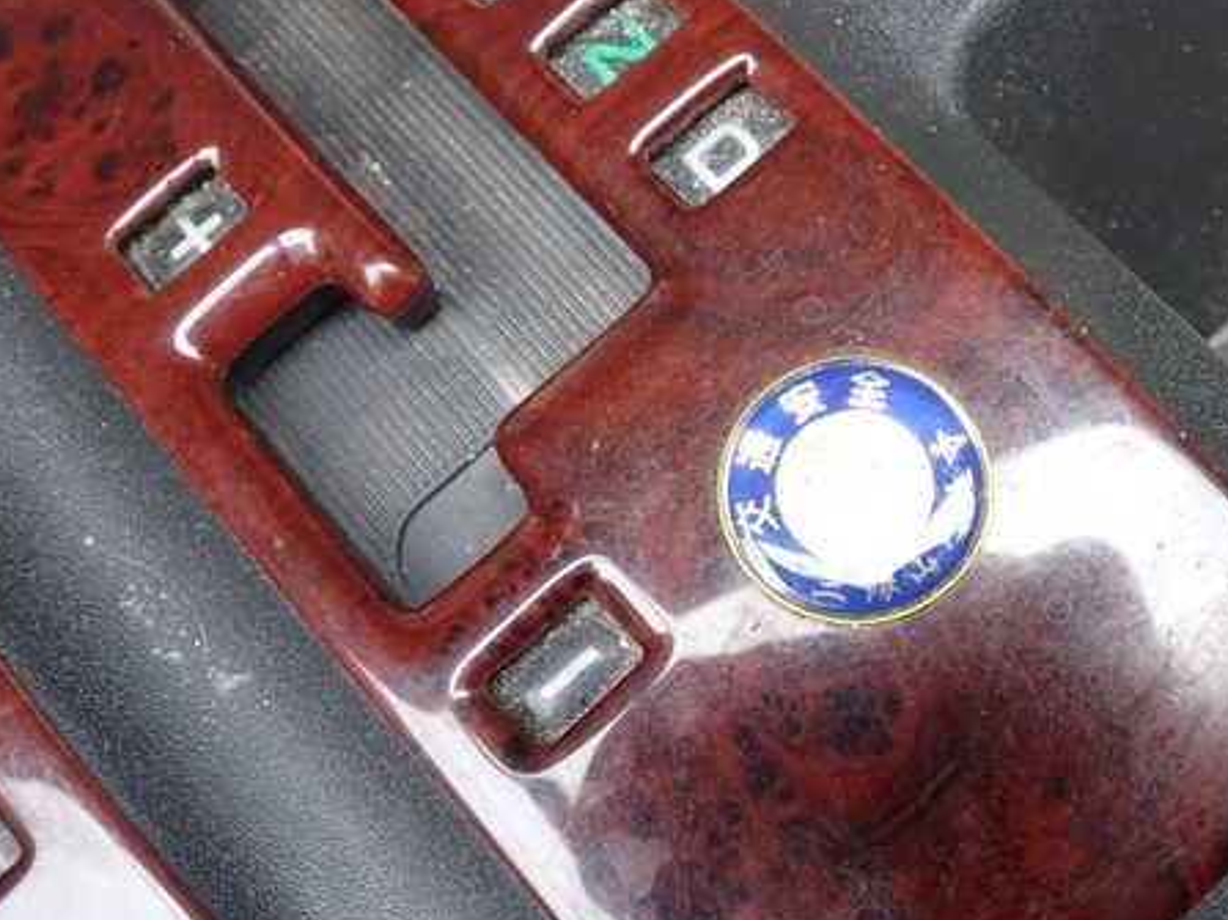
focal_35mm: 43
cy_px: 516
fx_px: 1525
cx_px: 750
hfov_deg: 43.6
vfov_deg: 33.5
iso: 100
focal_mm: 5.79
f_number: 2.4
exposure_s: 1/60
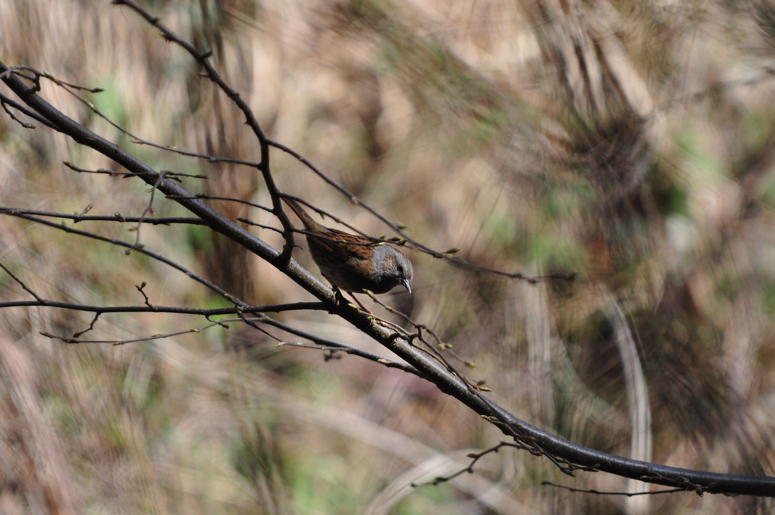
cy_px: 258
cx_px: 388
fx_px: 10966
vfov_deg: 2.7
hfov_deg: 4.0
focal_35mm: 510
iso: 400
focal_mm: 340
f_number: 4.8
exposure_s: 1/1250
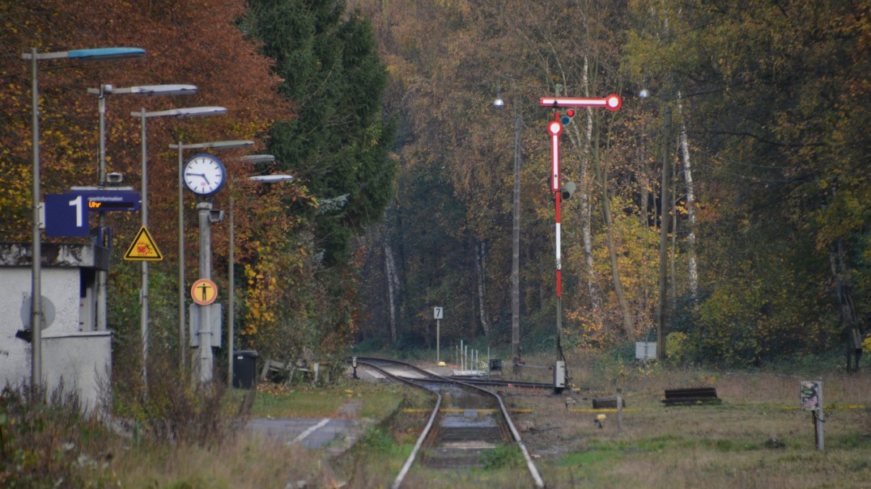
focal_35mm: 426
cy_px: 286
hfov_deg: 5.1
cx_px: 436
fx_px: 9838
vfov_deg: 2.9
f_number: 6.3
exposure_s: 1/125
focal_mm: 270
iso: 800
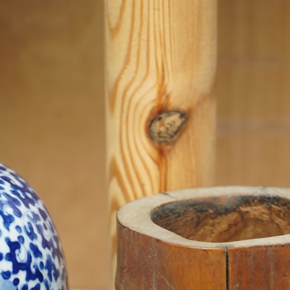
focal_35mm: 150
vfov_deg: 11.5
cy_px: 326
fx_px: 1422
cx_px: 213
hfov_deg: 11.6
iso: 2500
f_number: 6.3
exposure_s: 1/100
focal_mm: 70
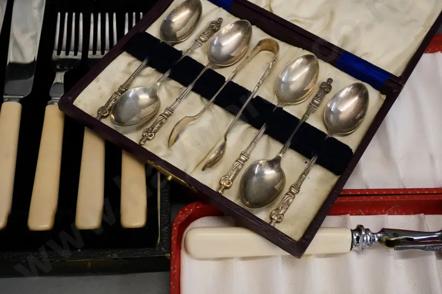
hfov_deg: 42.7
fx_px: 565
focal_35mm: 46
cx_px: 215
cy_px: 131
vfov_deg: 29.2
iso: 1600
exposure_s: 1/100
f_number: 5.3
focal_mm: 20
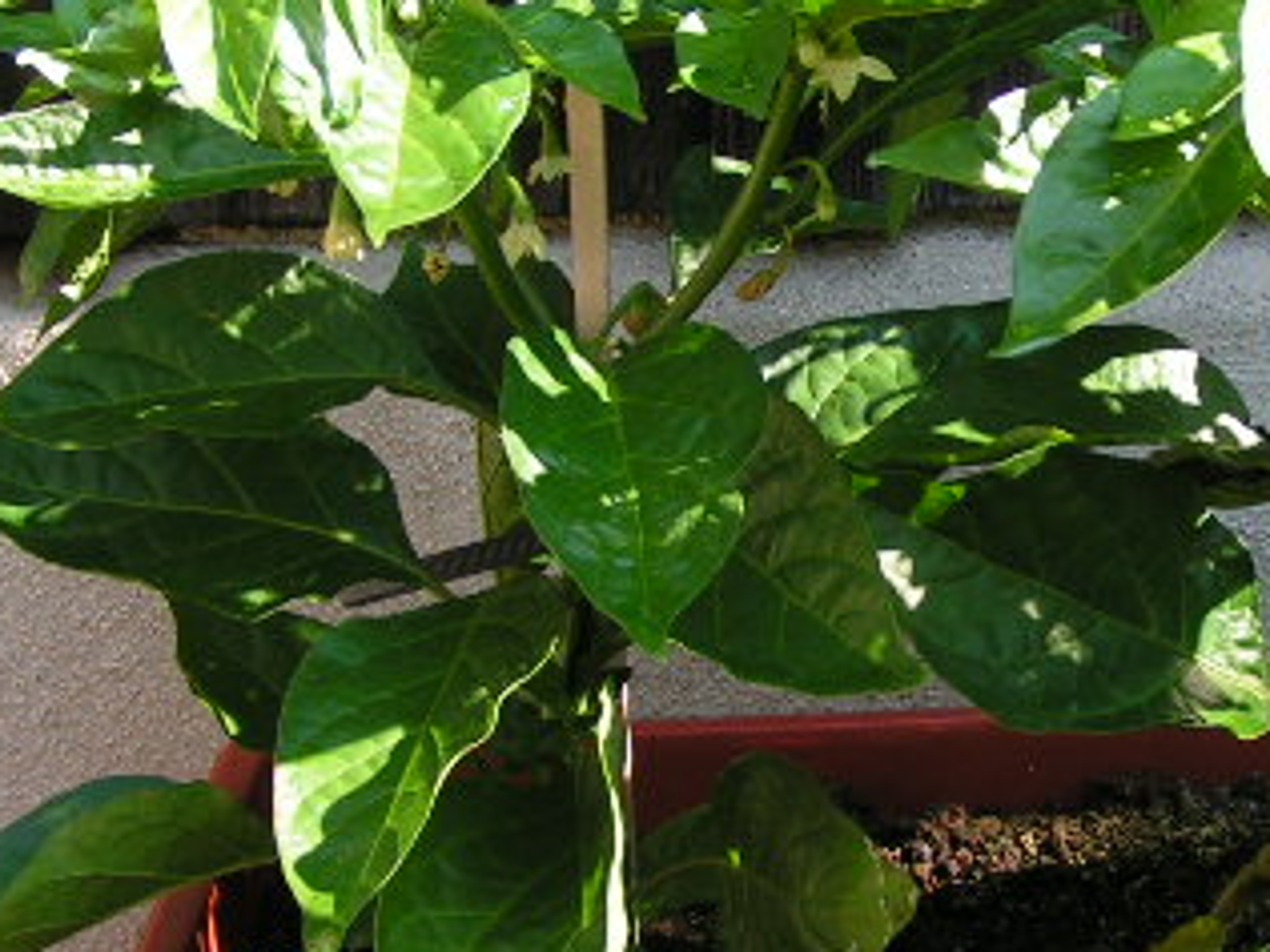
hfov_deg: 25.2
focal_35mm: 77
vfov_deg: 19.1
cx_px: 852
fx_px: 2825
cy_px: 418
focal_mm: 5.8
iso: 50
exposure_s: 1/80
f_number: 4
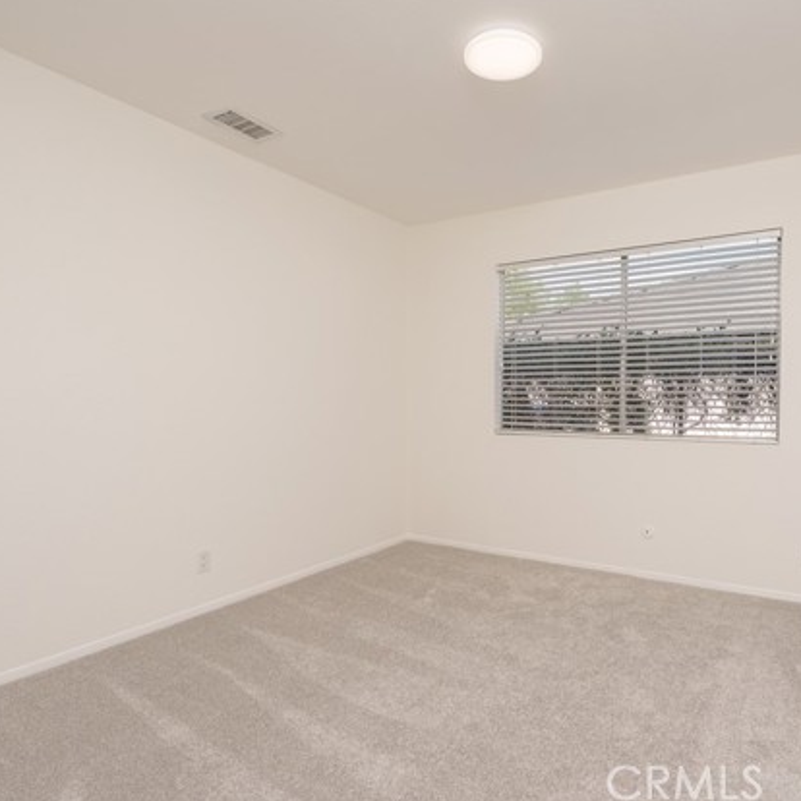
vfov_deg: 72.1
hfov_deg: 71.3
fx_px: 550
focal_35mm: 21
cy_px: 399
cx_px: 484
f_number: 11
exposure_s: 1/125
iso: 400
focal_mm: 16
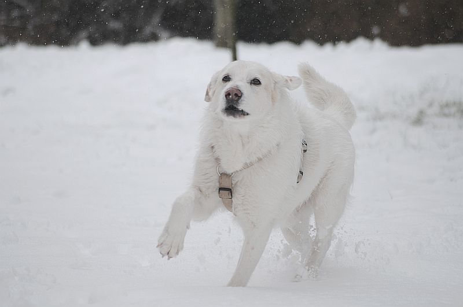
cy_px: 154
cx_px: 232
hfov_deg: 7.6
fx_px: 3468
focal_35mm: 270
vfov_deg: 5.1
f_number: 5.6
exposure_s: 1/640
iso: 200
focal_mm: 180
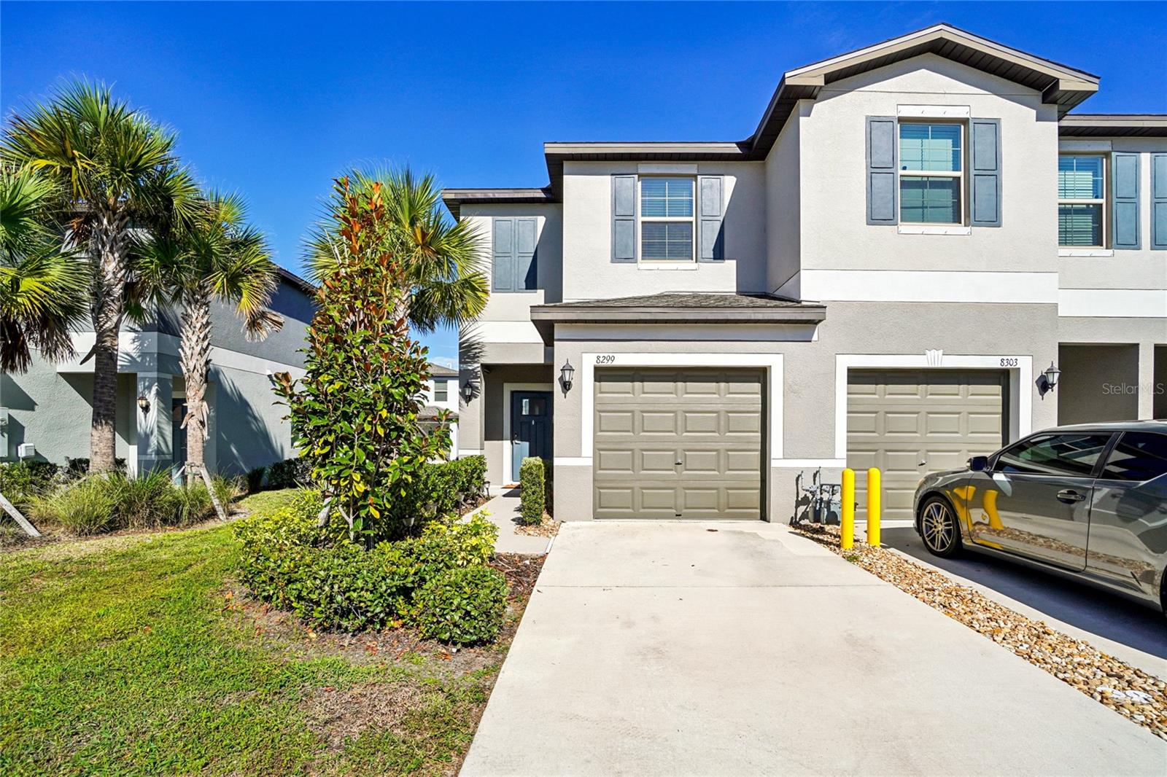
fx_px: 535
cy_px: 388
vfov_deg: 72.0
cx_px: 584
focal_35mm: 16
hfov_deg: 95.0
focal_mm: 11
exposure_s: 1/500
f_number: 8
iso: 100
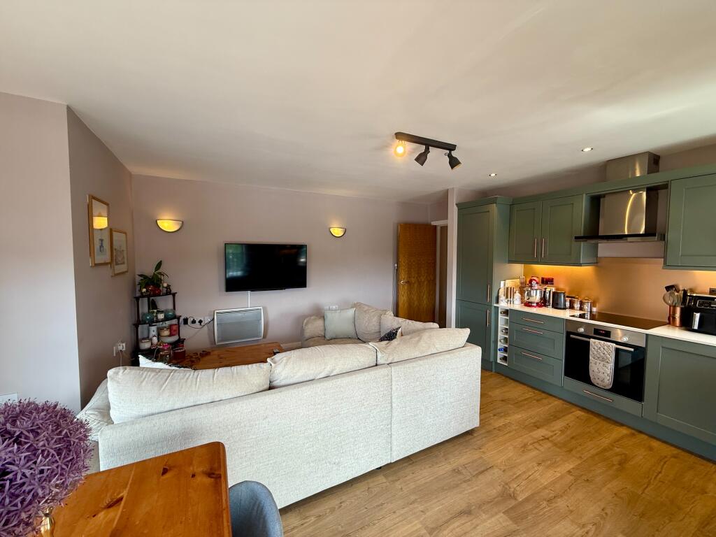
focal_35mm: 14
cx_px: 358
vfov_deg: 85.7
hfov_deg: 102.1
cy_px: 268
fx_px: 290
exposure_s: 1/100
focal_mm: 2.22
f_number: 2.2
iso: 100
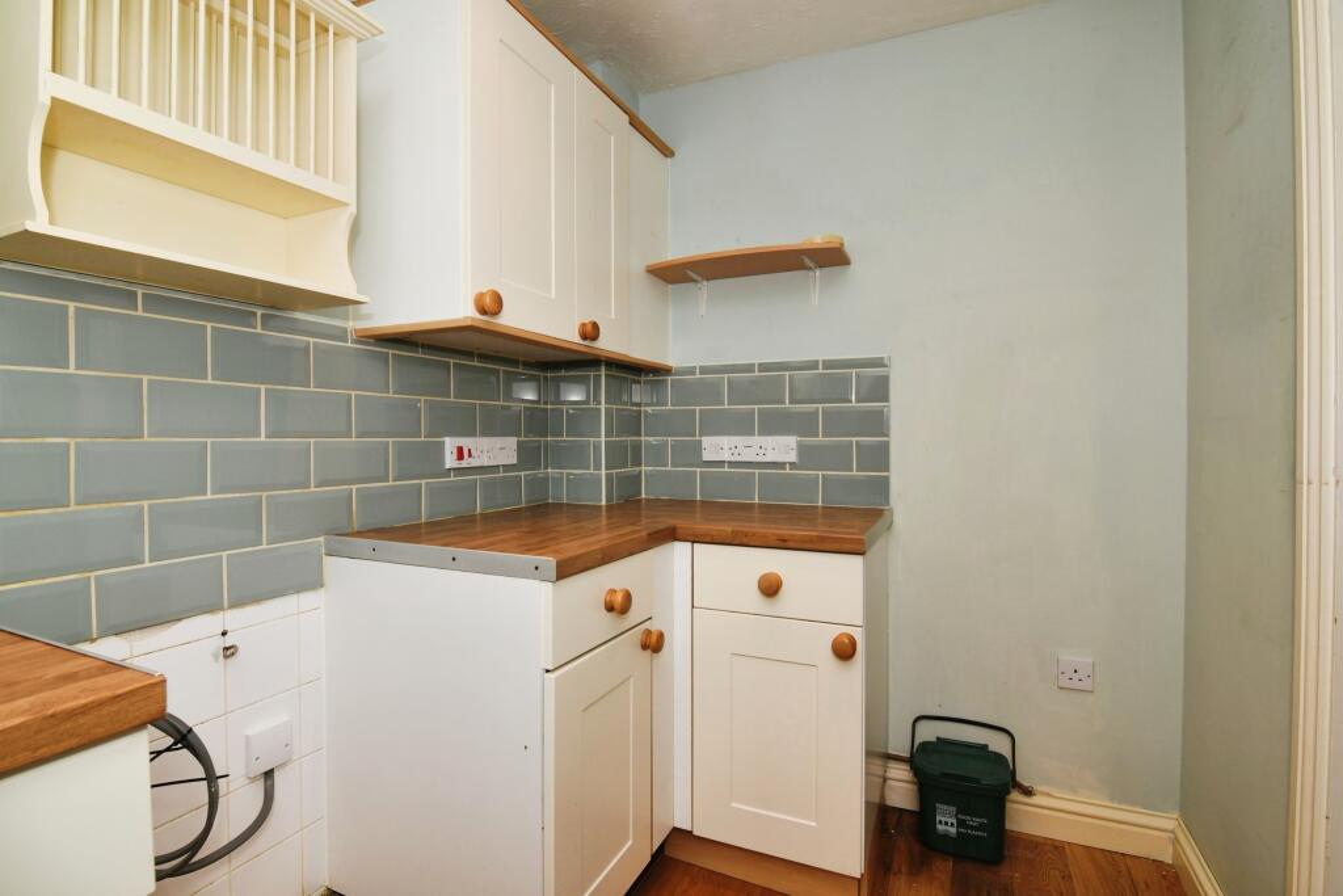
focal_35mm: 16
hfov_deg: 96.7
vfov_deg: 73.8
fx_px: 597
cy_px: 448
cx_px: 672
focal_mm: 11
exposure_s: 1/40
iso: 200
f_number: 8
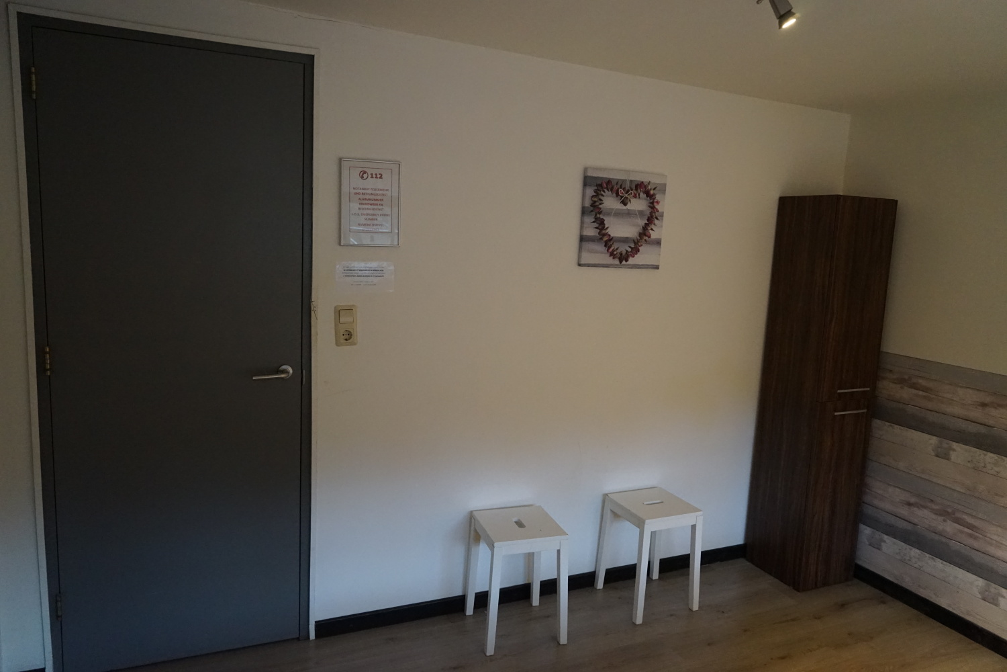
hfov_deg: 71.5
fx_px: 699
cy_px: 336
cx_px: 504
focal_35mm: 25
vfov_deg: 51.3
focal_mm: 25
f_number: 4
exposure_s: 1/160
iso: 5000
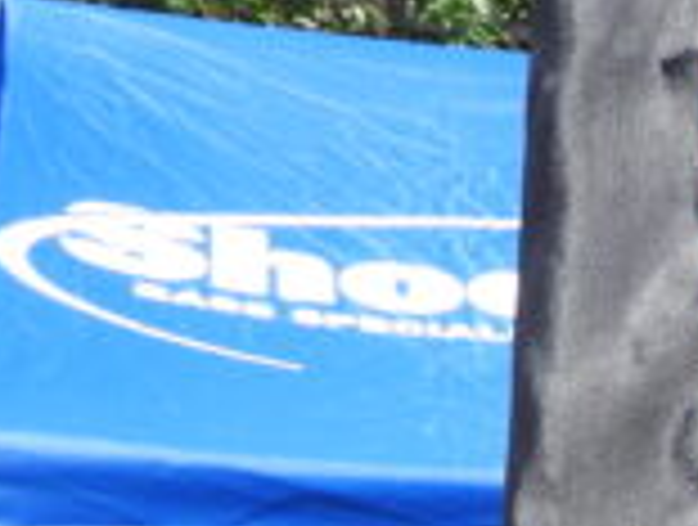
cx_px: 1414
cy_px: 1036
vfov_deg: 10.0
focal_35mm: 139
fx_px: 2809
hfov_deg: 12.4
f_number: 3.3
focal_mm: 4.3
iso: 100
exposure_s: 1/500
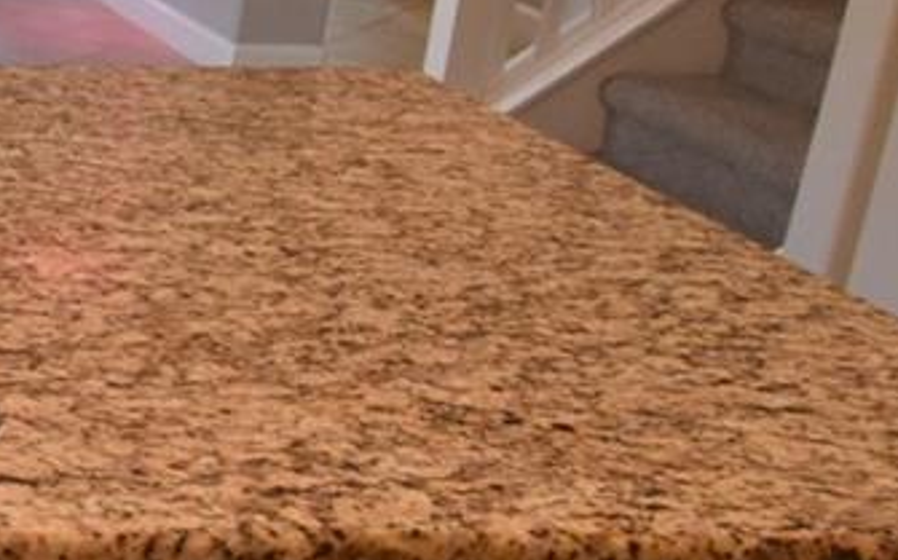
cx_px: -584
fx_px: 1786
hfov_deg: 21.6
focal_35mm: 73
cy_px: 158
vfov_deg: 17.8
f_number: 3.5
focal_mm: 10
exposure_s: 1/125
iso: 800
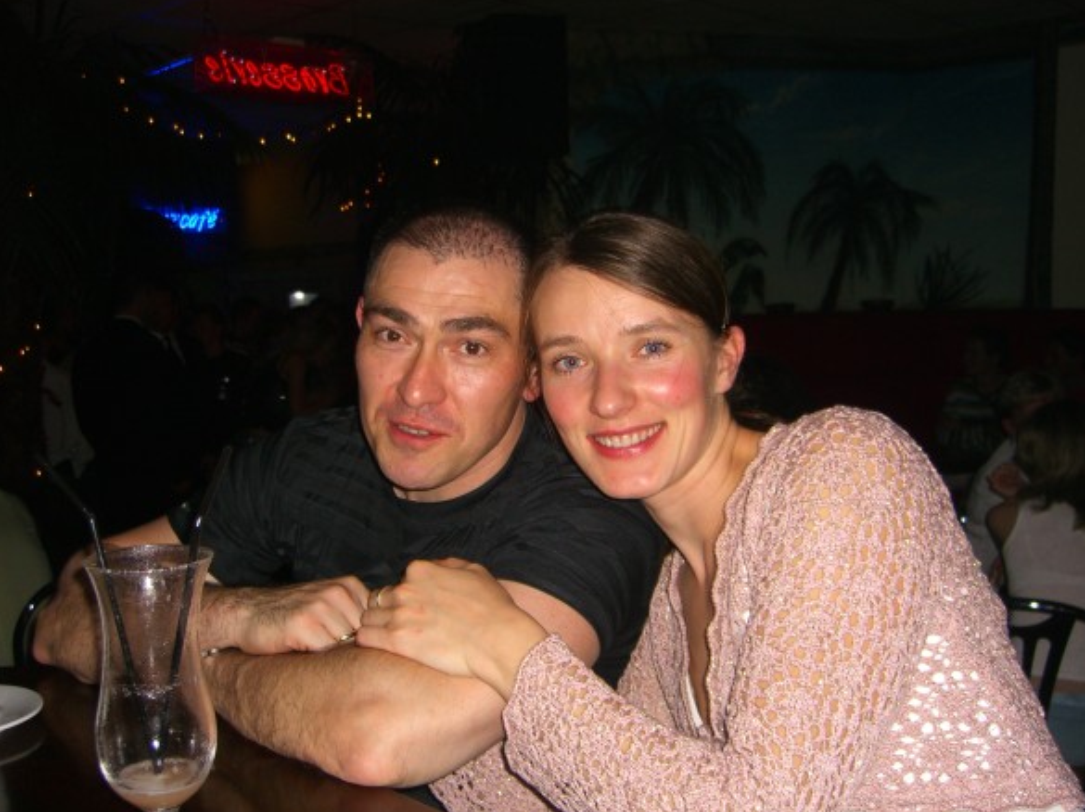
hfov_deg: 47.9
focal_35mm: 39
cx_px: 549
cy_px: 406
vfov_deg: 36.8
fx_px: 1222
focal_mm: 7.9
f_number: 2.8
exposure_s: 1/60
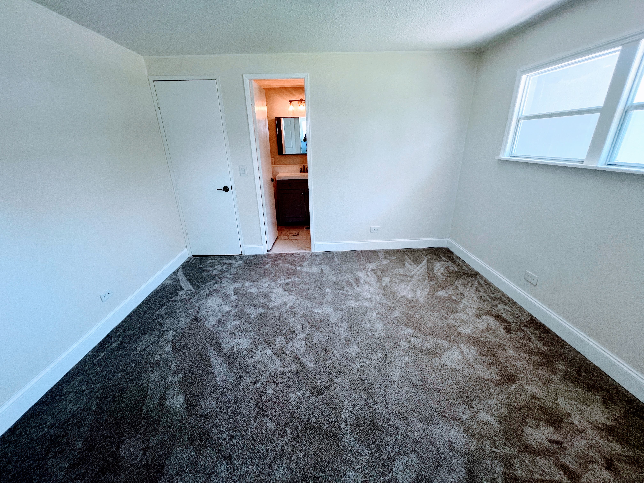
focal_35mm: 13
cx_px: 322
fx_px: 242
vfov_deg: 89.9
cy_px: 242
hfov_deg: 106.2
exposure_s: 1/120
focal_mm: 1.57
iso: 125
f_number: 1.8
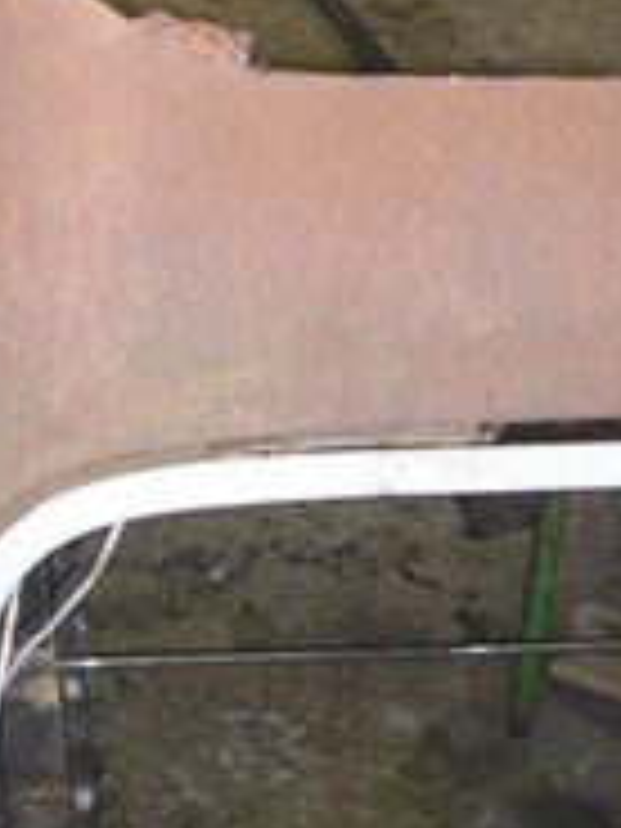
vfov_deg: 14.9
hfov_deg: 11.0
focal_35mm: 132
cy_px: 342
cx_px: 738
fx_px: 3157
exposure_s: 1/60.1
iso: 195
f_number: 2.8
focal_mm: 5.8
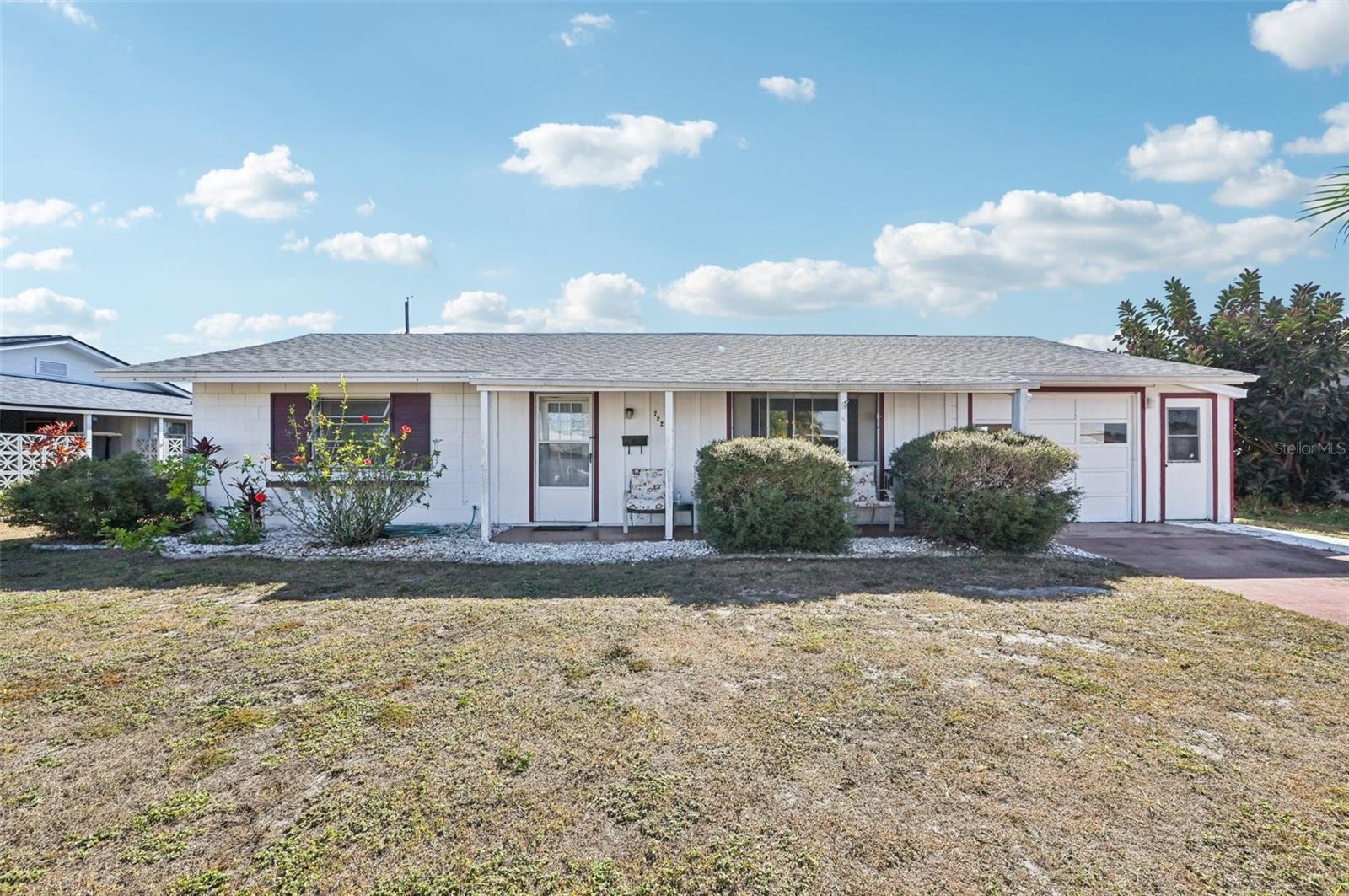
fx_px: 524
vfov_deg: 81.1
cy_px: 448
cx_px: 674
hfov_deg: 104.3
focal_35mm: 14
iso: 400
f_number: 8
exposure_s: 1/1600
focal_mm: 14
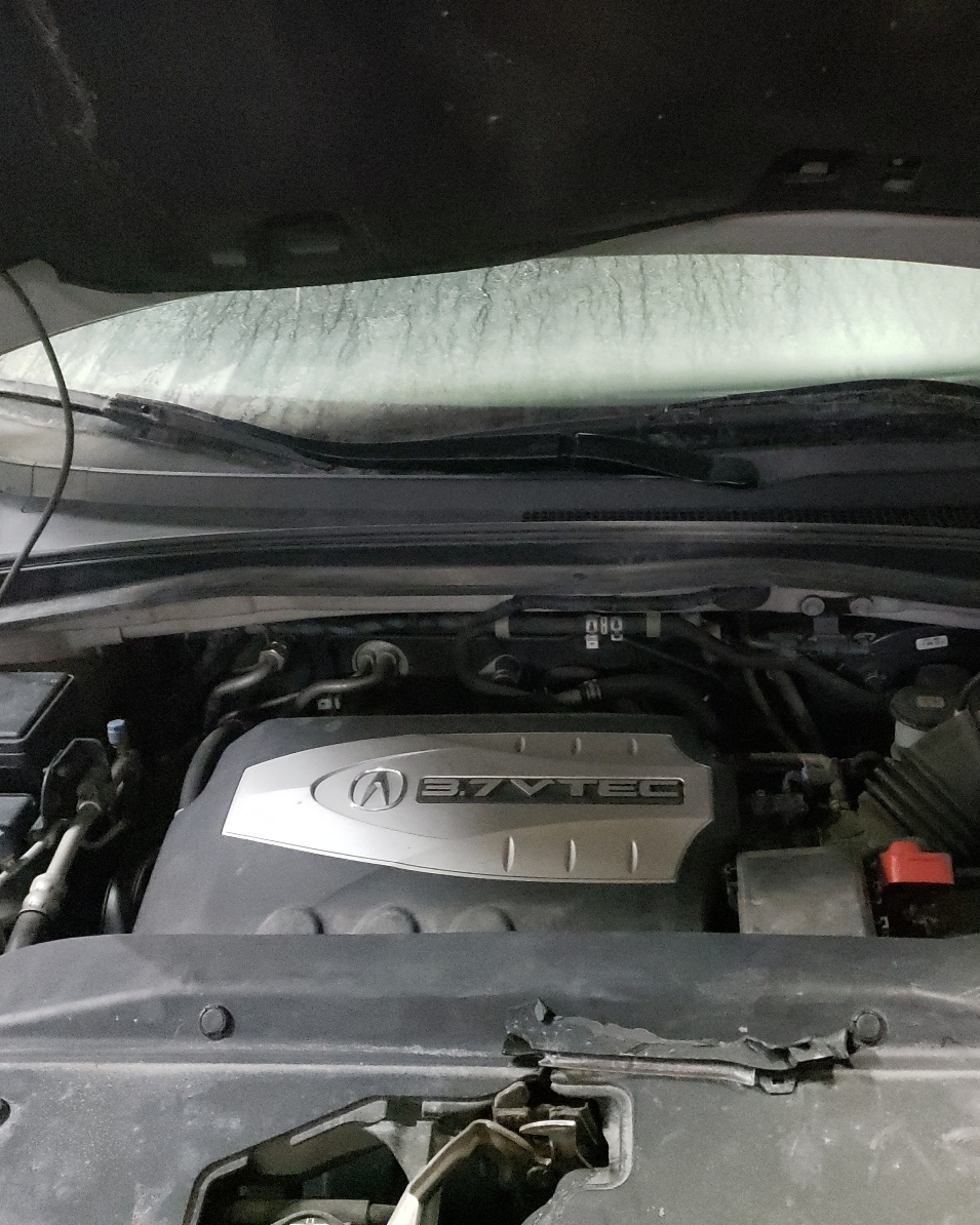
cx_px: 588
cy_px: 611
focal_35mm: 34
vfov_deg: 52.8
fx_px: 1233
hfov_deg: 43.1
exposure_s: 1/24
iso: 961
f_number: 1.5
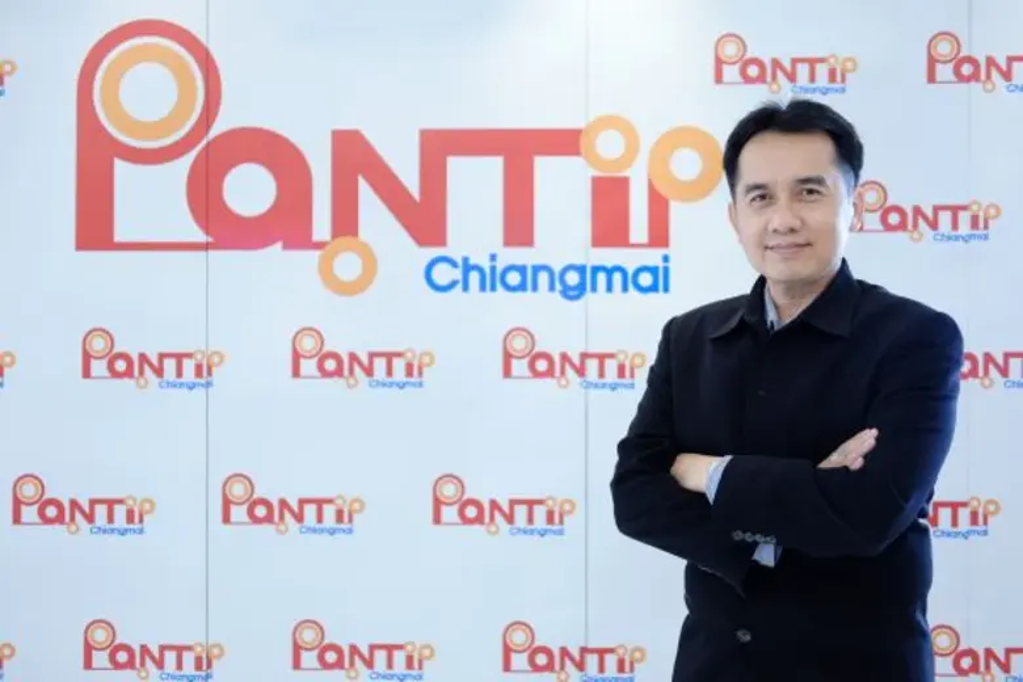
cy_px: 341
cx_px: 512
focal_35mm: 53
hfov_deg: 37.5
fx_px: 1506
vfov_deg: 25.5
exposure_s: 1/60
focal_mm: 35
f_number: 2
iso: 800
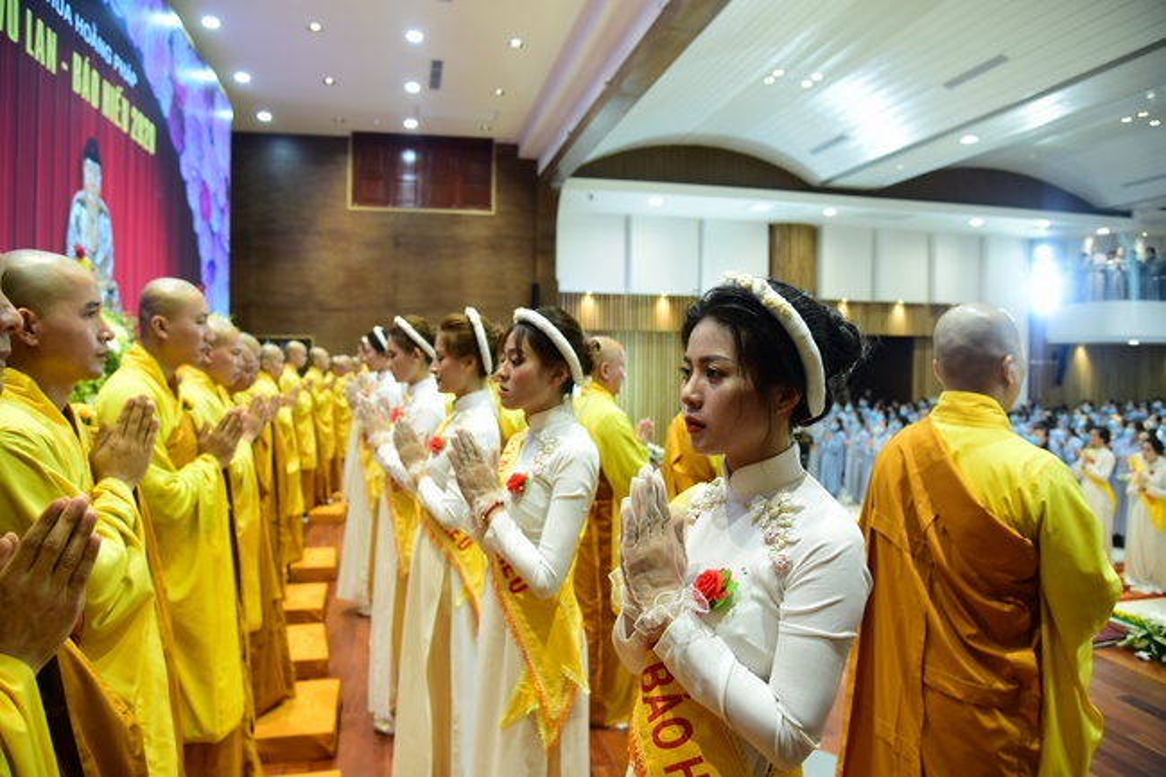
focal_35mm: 24
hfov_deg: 73.8
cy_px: 388
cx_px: 583
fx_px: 777
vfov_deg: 53.1
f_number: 4
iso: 800
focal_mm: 24
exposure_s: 1/40
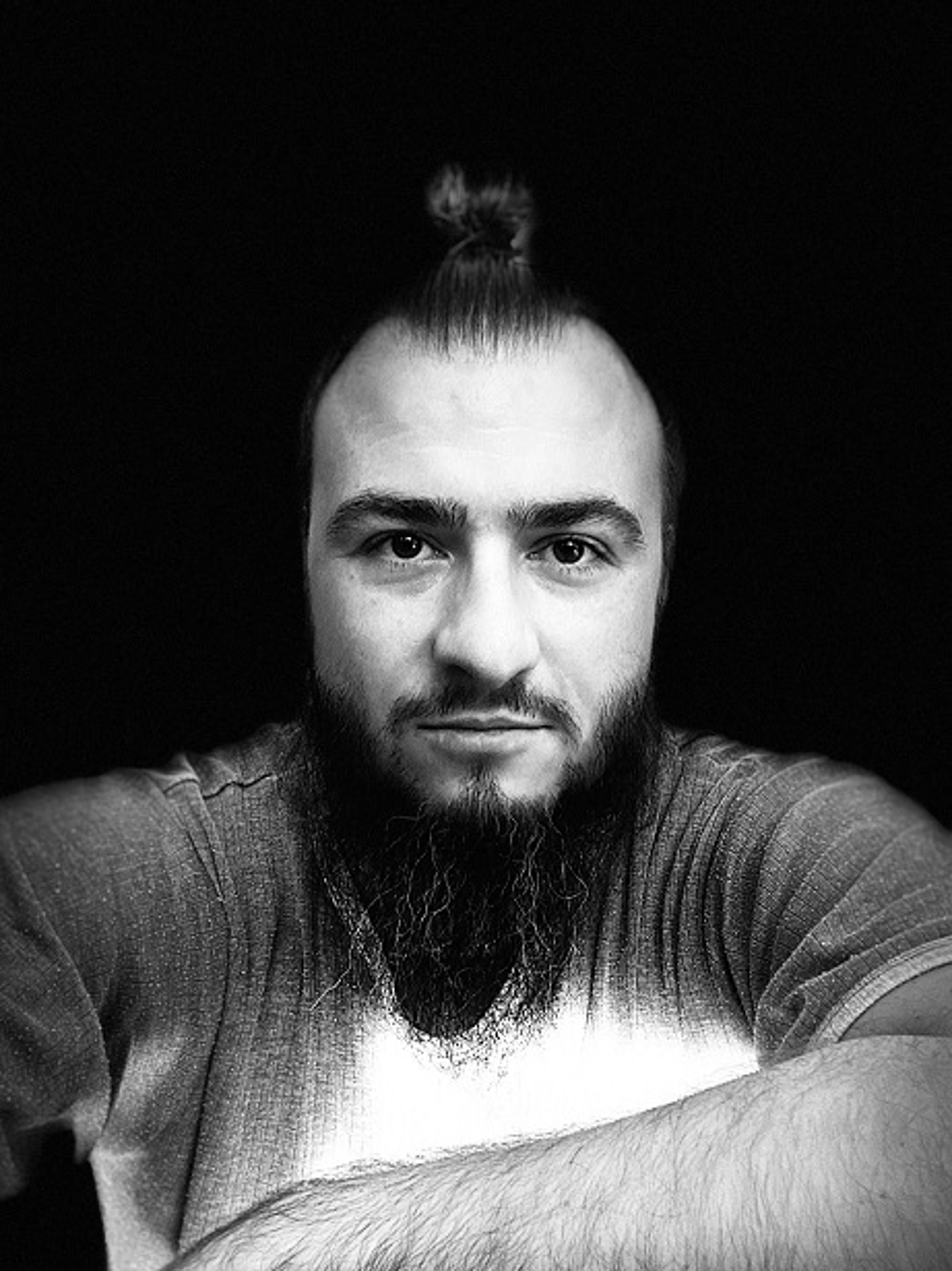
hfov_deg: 46.8
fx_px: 1100
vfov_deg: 60.0
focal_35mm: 30
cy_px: 636
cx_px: 476
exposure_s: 1/60
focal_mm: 2.71
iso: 160
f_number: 2.2
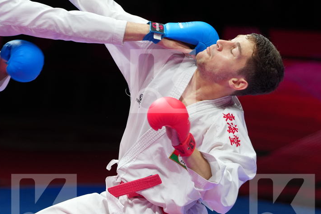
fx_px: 3335
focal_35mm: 374
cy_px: 81
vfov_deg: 3.7
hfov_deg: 5.5
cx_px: 44
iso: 640
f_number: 2.8
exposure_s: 1/1000
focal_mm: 167
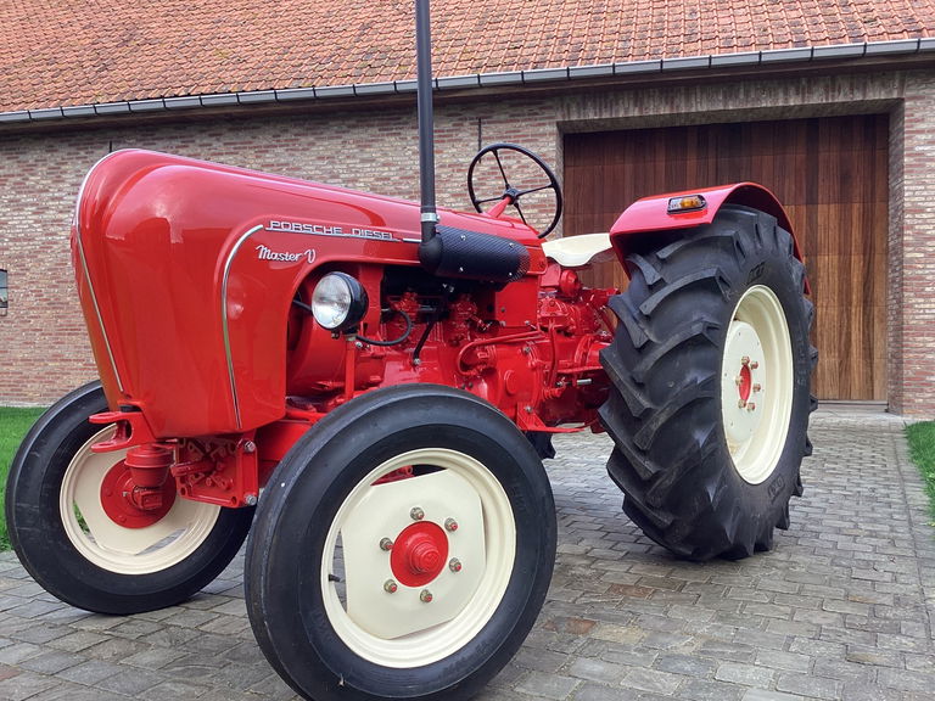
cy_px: 350
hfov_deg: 58.4
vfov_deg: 45.4
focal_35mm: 31
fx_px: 837
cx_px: 468
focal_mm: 3.3
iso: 32
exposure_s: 1/120
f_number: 2.4
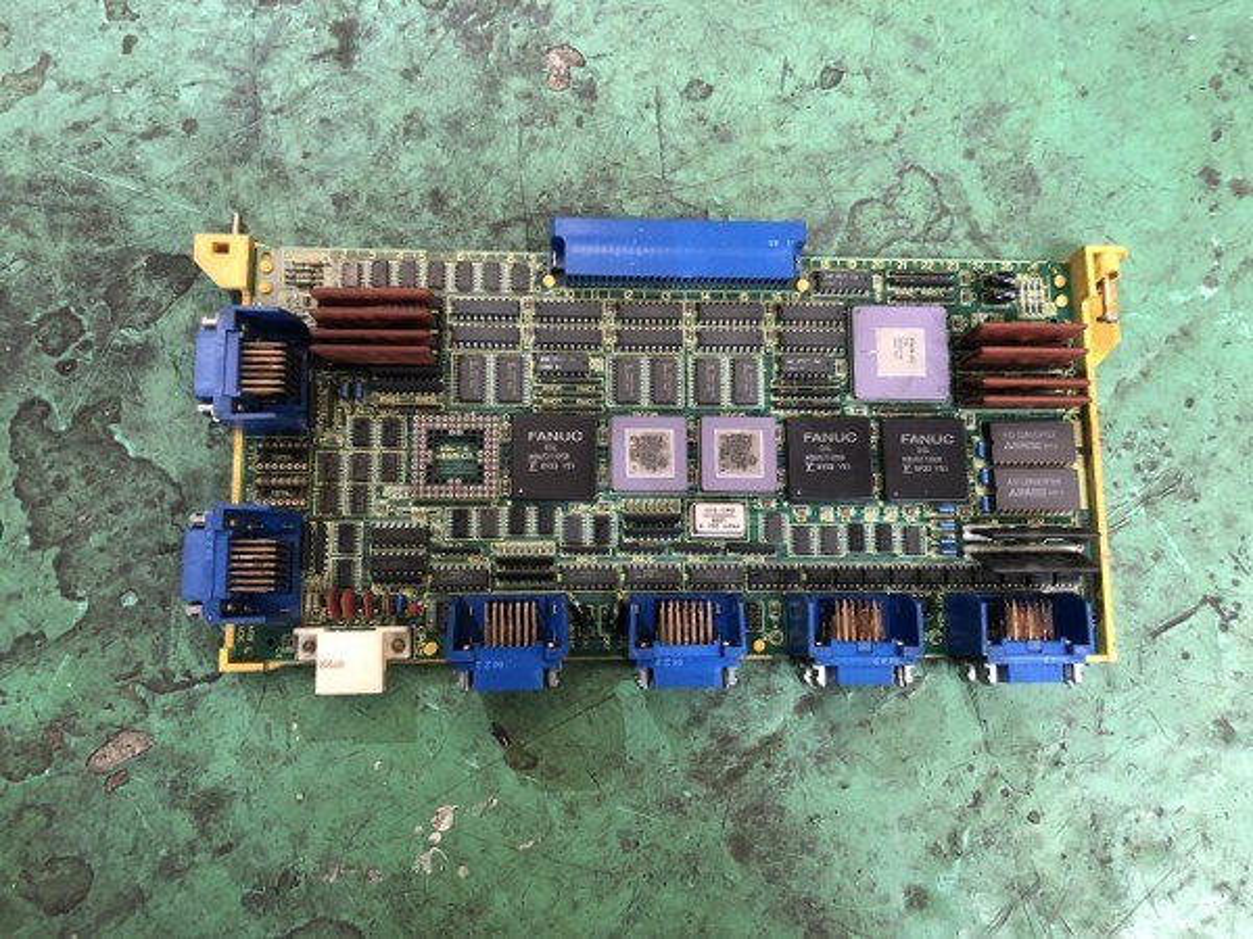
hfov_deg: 63.4
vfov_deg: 49.7
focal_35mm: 28
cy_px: 470
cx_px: 626
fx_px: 1014
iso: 100
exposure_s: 1/9
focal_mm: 3.99
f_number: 1.8
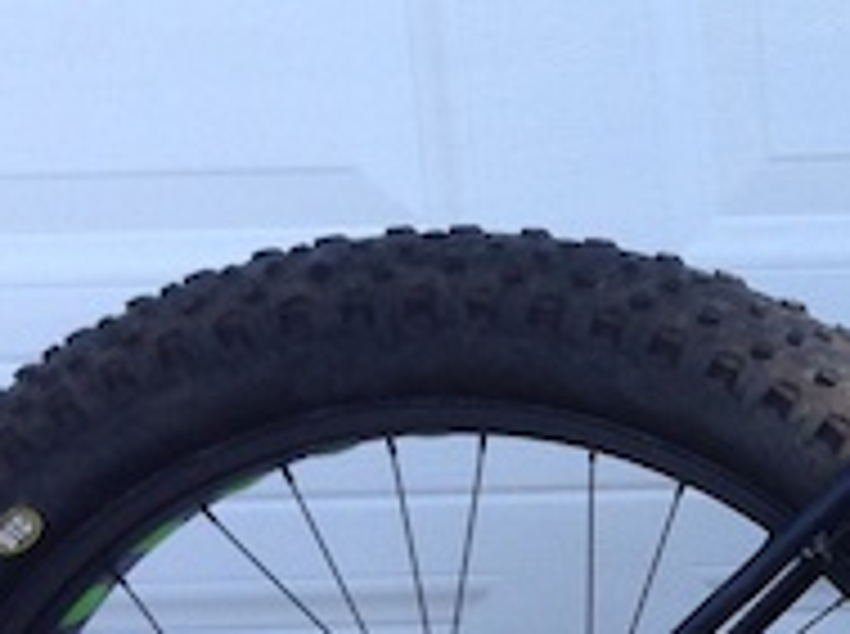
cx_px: 1597
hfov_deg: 12.7
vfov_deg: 10.5
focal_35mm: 140
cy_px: 558
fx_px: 3431
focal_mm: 4.12
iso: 50
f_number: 2.4
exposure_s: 1/354
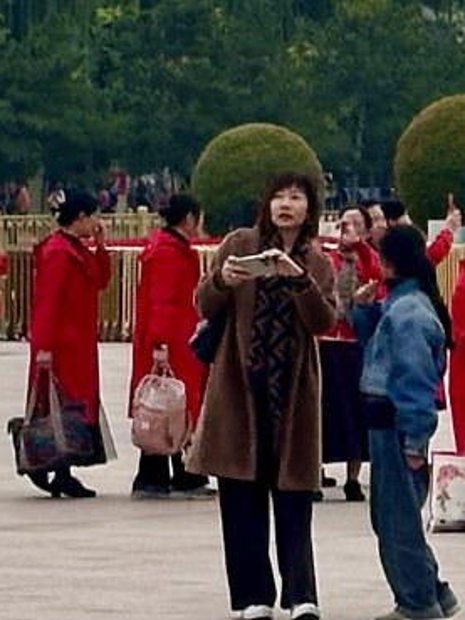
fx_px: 3723
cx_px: -178
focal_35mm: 208
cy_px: -323
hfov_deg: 7.1
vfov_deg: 9.2
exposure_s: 1/5882
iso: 64
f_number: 1.8
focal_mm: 6.9
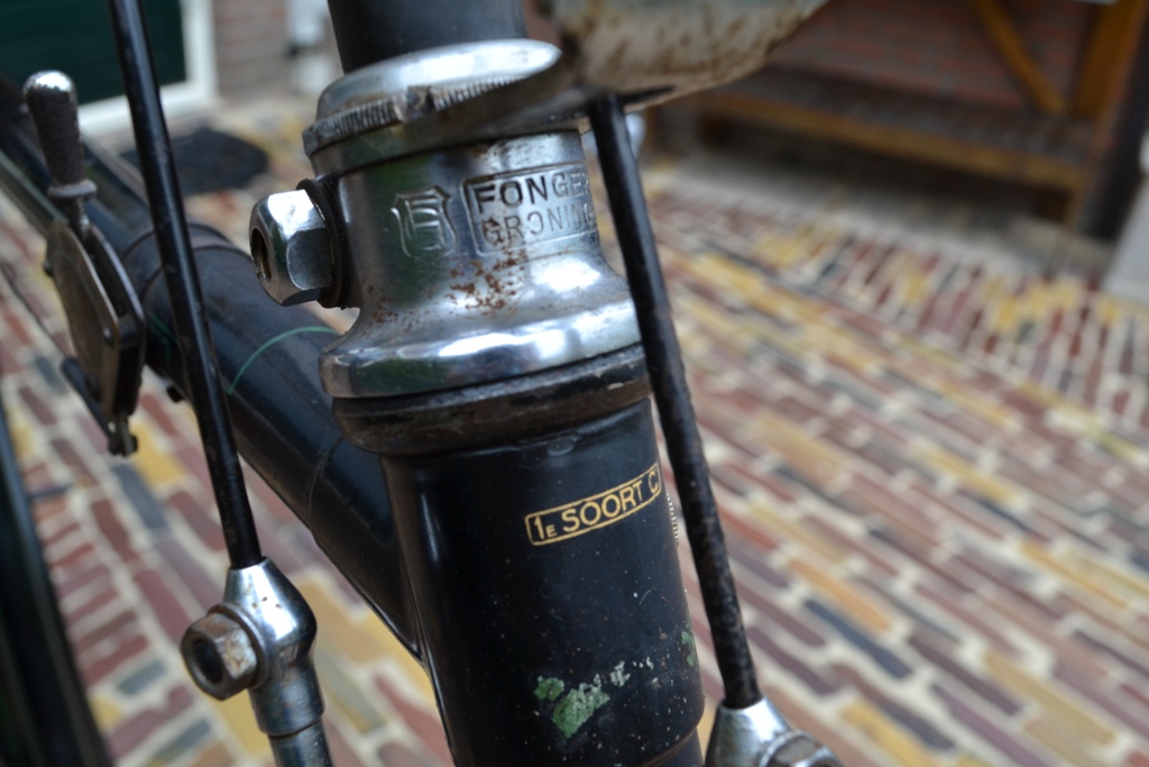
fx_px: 1149
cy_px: 384
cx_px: 574
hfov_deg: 53.1
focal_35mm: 36
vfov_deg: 36.9
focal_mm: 24
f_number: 8
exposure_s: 1/125
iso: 400
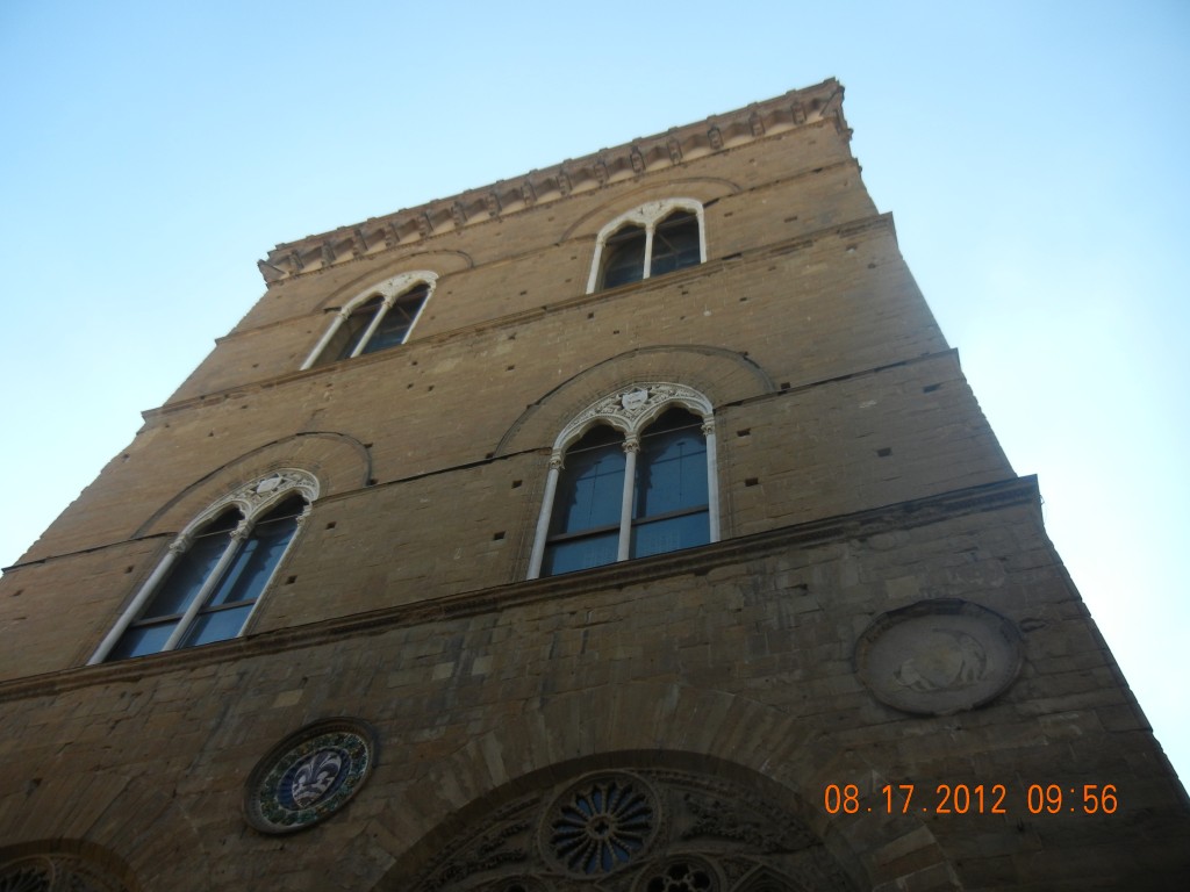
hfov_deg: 60.0
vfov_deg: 46.8
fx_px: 1031
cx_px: 595
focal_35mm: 30
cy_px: 446
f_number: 3.5
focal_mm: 5.4
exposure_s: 1/598
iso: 160
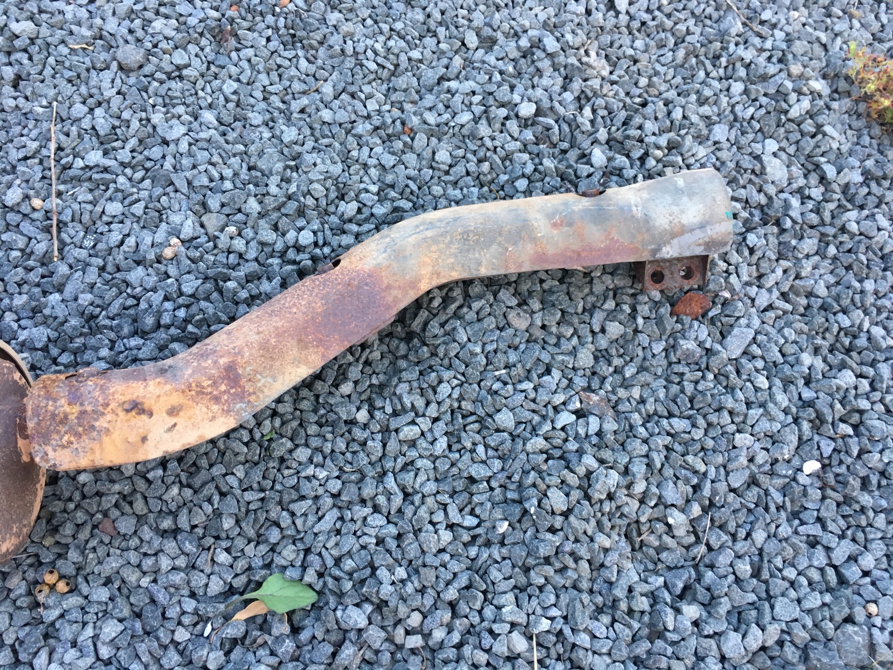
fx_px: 748
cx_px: 446
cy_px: 335
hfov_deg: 61.7
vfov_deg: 48.2
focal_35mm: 29
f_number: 2.2
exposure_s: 1/33
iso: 125
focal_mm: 4.15
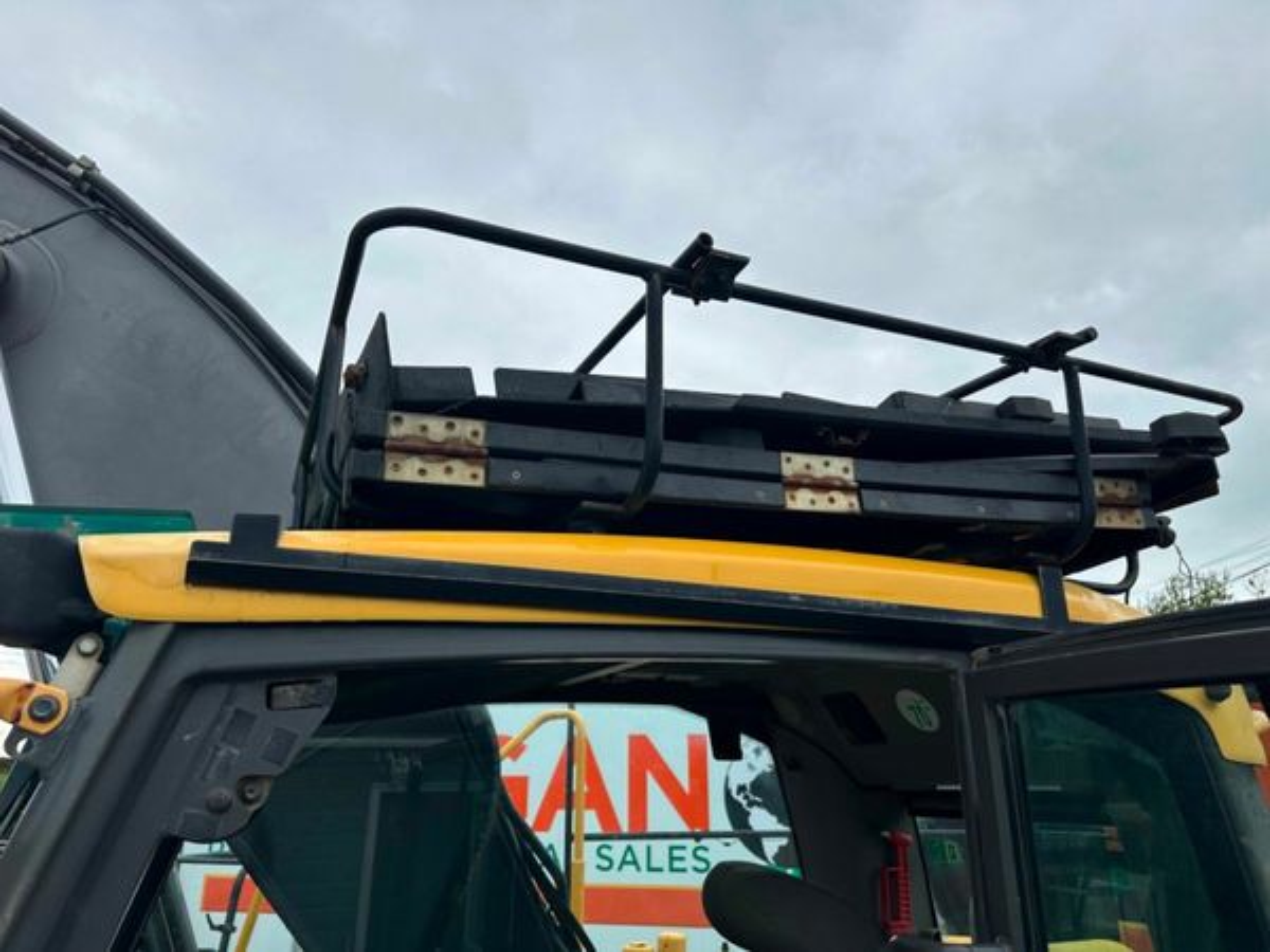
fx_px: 881
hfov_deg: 71.6
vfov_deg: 56.8
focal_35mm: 24
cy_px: 476
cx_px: 635
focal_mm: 6.86
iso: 80
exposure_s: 1/3155
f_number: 1.78
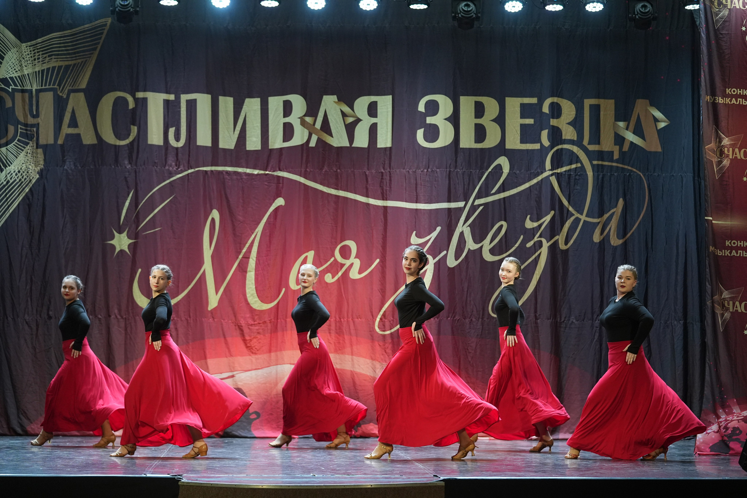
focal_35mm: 108
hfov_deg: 18.9
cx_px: 374
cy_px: 249
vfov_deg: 12.7
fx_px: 2241
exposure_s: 1/400
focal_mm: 108
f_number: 2.8
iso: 2500
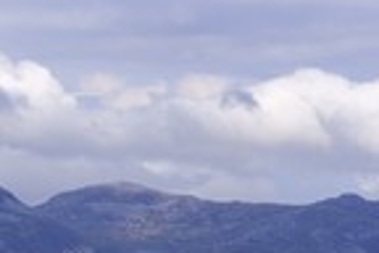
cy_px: 293
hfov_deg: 5.4
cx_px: -163
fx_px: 3990
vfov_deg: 3.6
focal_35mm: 379
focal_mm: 130
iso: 400
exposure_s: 1/320
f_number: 13
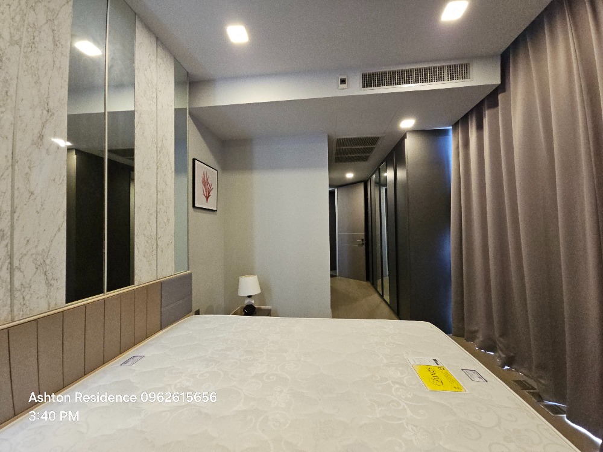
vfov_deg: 89.9
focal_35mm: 13
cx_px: 302
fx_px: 226
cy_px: 226
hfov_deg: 106.2
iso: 400
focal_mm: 2.2
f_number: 2.2
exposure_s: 1/50
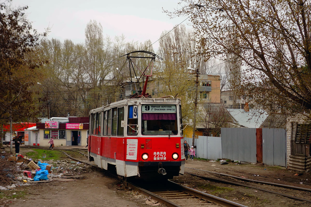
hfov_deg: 32.9
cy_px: 104
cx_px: 156
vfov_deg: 22.3
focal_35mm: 61
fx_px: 527
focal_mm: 22.74
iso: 160
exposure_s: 1/500
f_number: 3.5
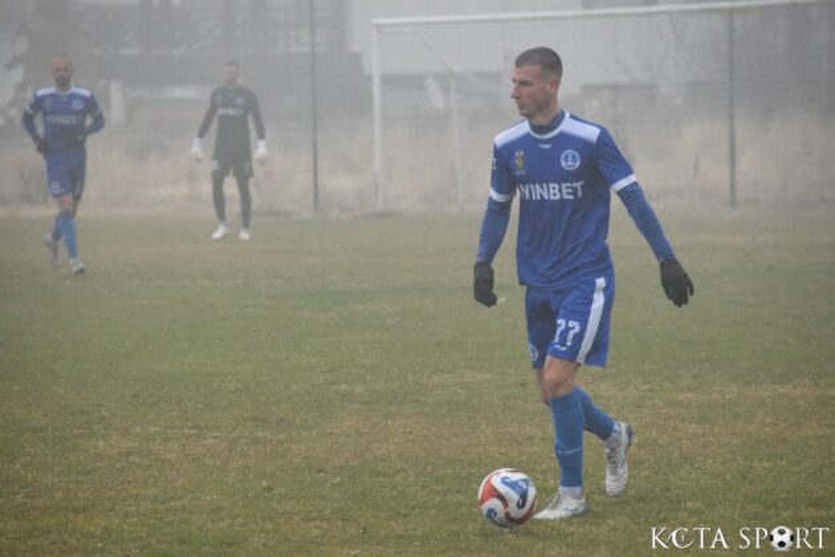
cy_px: 278
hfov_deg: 8.3
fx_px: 5740
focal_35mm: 248
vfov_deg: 5.6
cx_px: 418
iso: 6400
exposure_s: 1/640
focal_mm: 165
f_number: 5.6
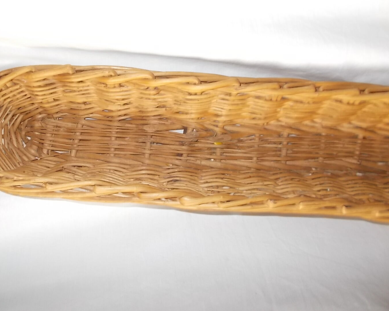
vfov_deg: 48.4
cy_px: 139
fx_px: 345
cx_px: 168
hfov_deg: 58.6
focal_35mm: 30
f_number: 3.2
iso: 200
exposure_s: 1/25
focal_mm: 4.6
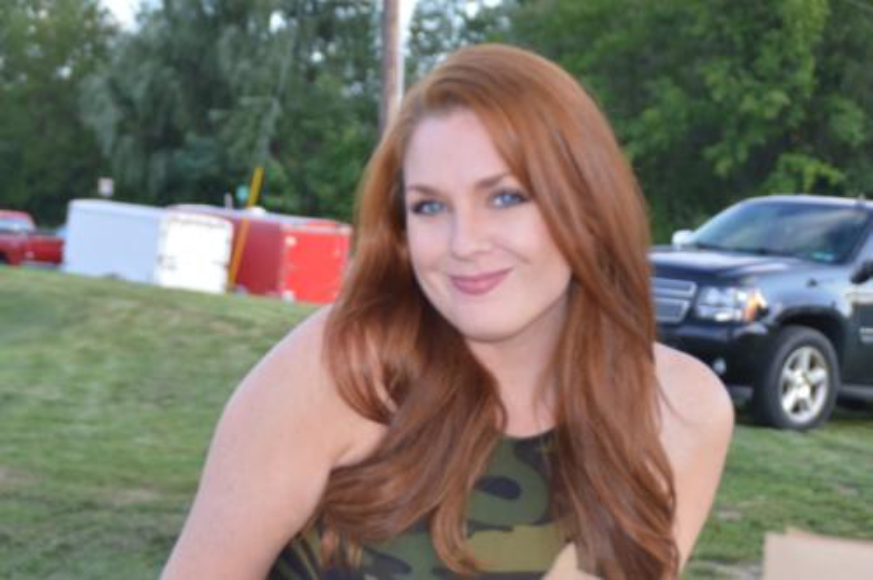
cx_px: 436
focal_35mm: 84
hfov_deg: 24.2
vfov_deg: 16.2
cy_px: 290
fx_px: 2034
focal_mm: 56
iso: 200
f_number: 5
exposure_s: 1/125
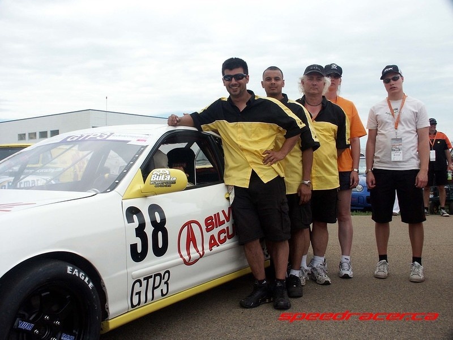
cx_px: 226
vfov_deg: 36.8
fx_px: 510
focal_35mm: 39
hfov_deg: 47.9
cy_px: 170
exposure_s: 1/250
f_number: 6.7
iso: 100
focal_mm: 10.26
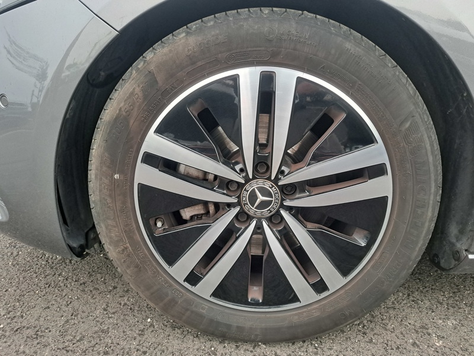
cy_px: 178
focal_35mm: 24
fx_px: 329
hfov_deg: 71.6
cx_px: 237
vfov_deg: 56.8
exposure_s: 1/50
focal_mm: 5.23
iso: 320
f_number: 1.8
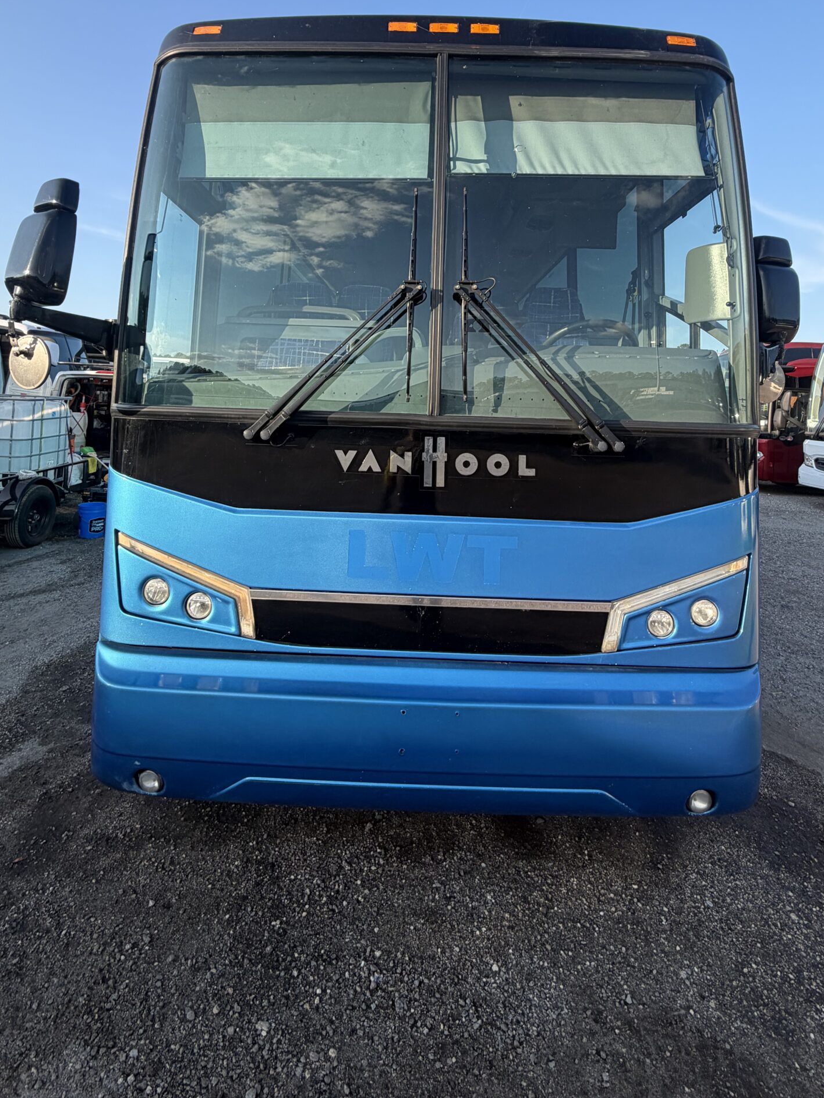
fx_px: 603
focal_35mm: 19
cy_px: 385
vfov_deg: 82.4
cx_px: 409
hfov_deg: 68.7
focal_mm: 2.22
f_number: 2.2
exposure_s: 1/502
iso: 40
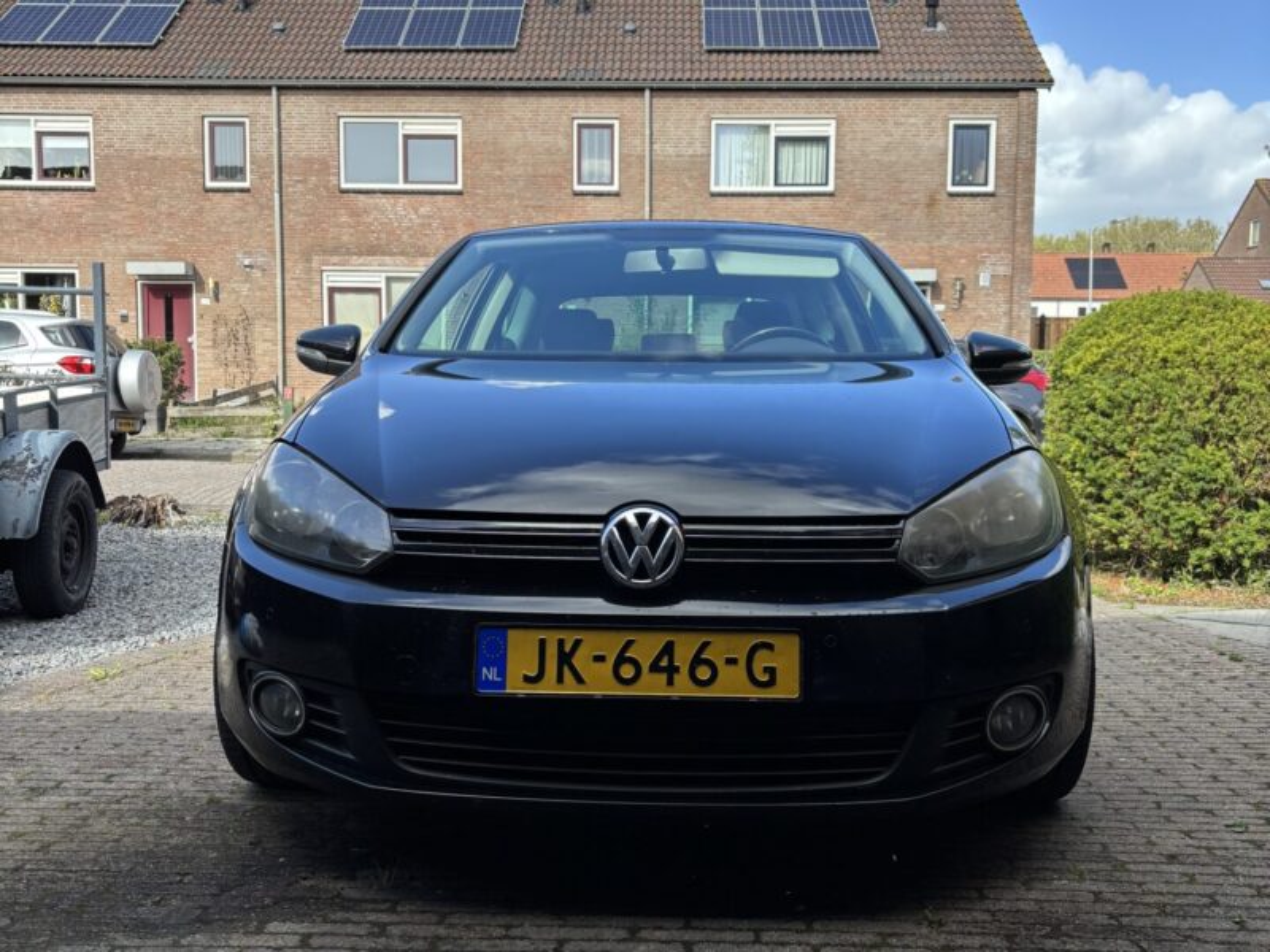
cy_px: 476
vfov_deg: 53.1
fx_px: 954
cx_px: 635
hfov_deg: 67.3
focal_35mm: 26
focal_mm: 5.96
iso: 50
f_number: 1.6
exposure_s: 1/1152
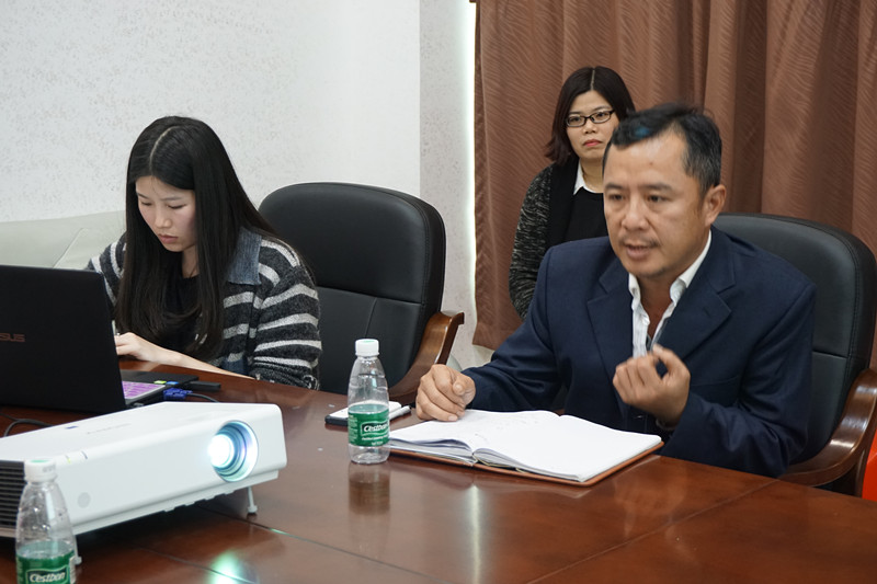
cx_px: 438
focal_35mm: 64
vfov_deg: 21.1
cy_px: 292
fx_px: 1571
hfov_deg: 31.2
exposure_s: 1/20
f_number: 5.6
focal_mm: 43
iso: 1000
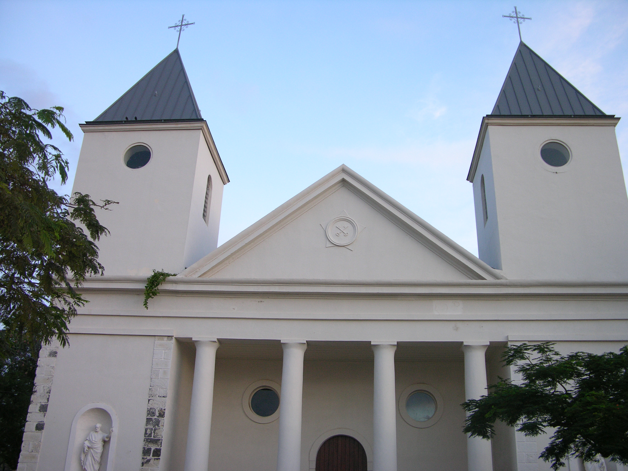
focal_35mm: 35
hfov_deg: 52.6
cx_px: 314
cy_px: 236
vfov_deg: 40.7
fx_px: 635
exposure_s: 1/30
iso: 100
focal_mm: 8.9
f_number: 2.8
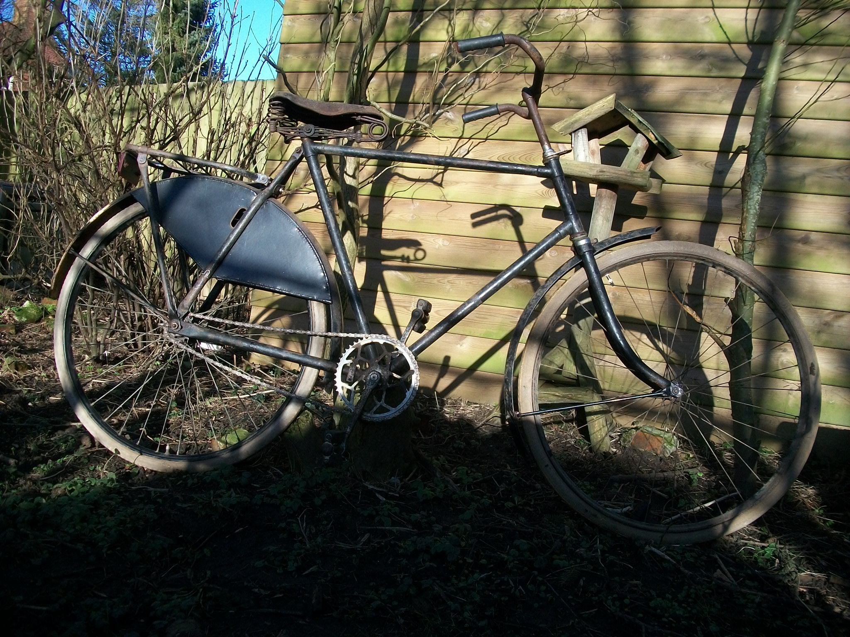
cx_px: 425
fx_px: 786
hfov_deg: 56.8
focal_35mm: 32
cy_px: 318
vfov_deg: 44.2
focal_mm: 5.7
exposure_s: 1/400
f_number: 2.9
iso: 80
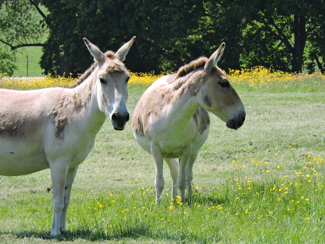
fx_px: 3098
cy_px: 122
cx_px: 162
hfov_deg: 6.0
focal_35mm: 330
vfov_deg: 4.5
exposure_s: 1/250
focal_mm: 59.1
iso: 100
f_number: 5.5
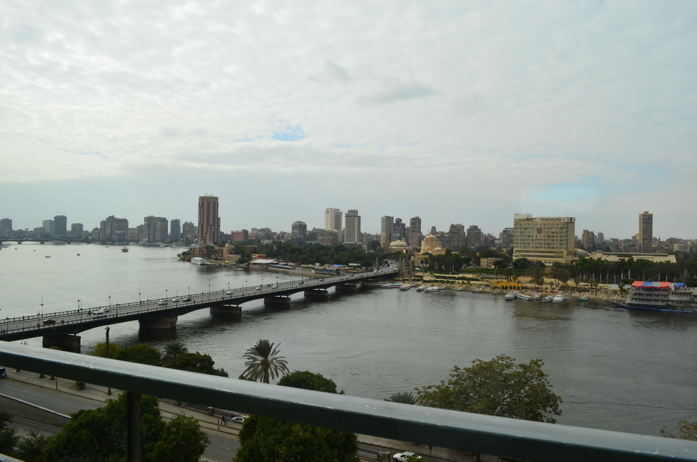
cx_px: 348
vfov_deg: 47.7
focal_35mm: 27
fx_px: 522
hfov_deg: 67.5
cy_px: 231
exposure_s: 1/125
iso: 100
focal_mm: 18
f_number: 11
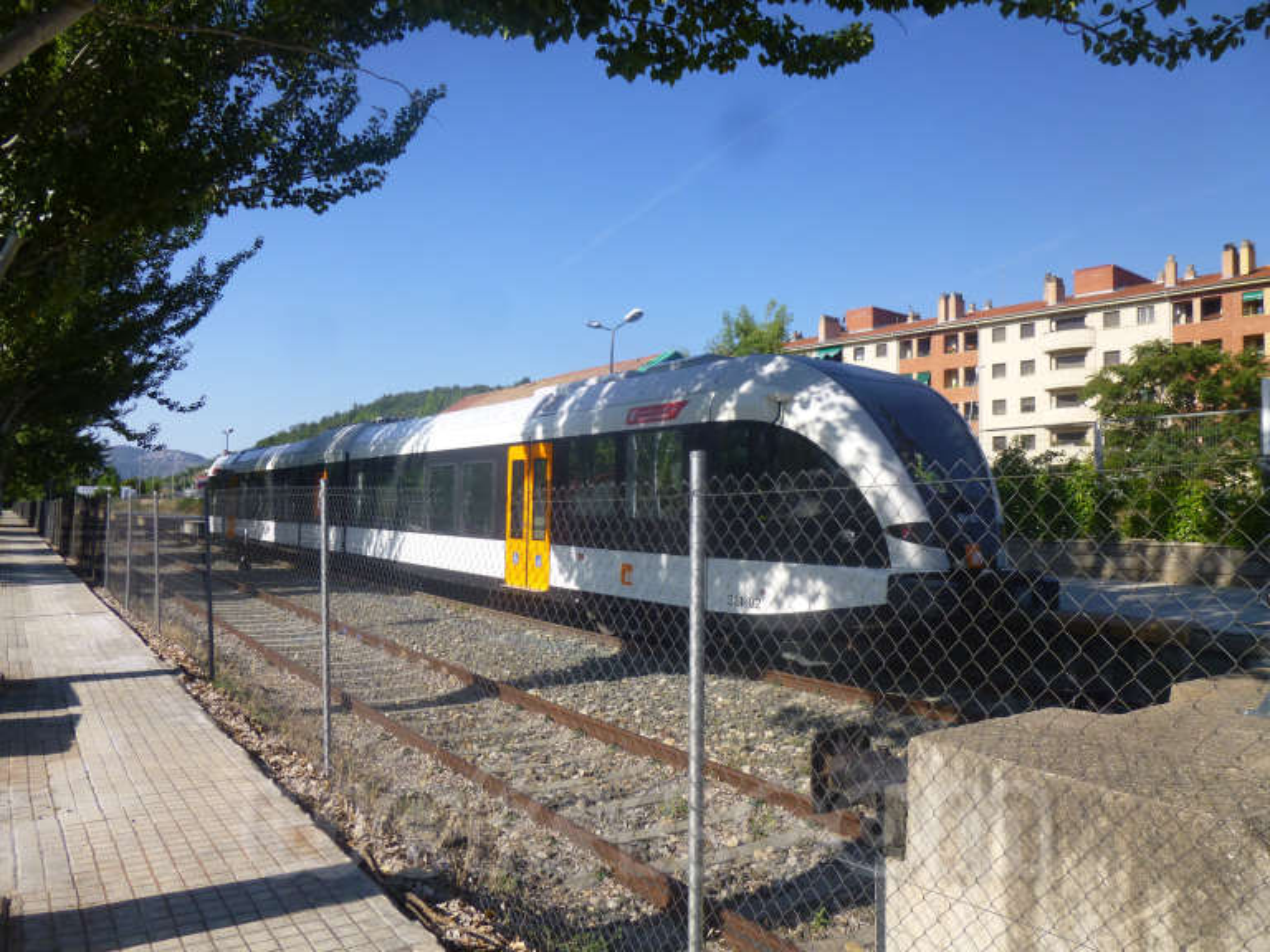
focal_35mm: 25
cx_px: 635
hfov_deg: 69.4
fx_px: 917
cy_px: 476
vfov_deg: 54.9
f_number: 3.1
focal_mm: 4.5
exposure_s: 1/800
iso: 100
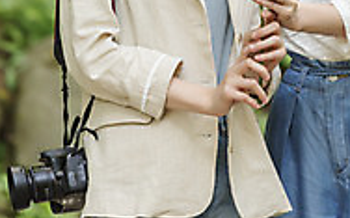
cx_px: 224
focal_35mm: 337
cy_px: -95
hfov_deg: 6.2
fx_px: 3211
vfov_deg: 3.9
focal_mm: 155
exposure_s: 1/250
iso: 400
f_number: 2.8
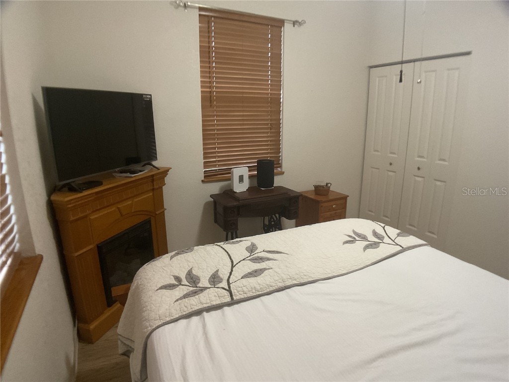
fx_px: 426
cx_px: 254
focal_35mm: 29
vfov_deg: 48.2
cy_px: 191
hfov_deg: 61.7
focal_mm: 3
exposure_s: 1/40
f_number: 1.8
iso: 250
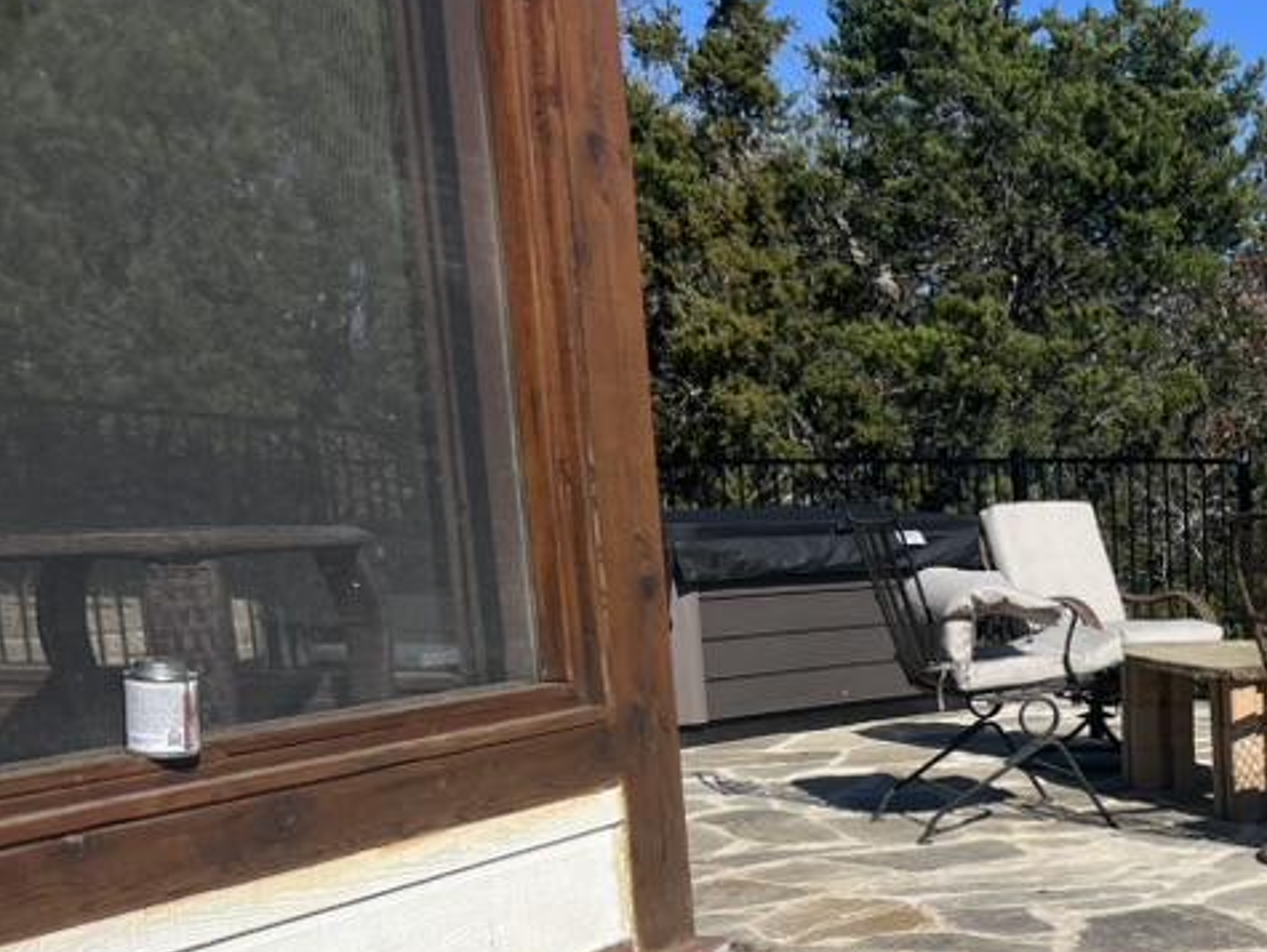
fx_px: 2051
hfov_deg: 30.9
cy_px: 904
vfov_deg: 25.1
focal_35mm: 56
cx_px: 1363
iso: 50
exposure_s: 1/8000
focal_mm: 5.7
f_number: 1.5
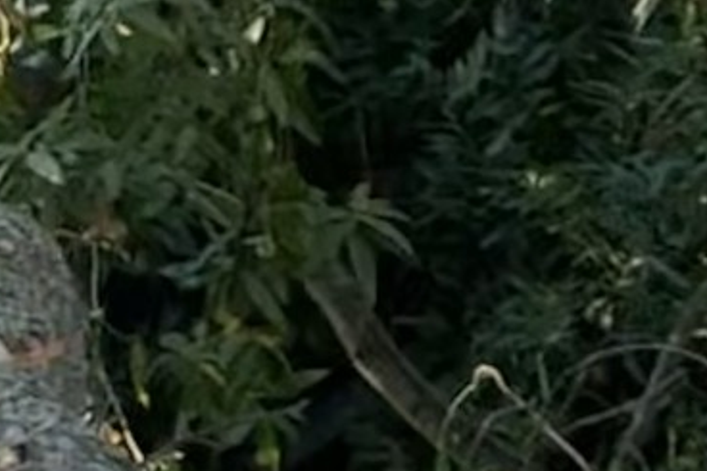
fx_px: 6399
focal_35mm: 326
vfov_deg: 4.2
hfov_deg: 6.1
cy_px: -377
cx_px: 1666
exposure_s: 1/60
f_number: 1.78
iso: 100
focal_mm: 6.76
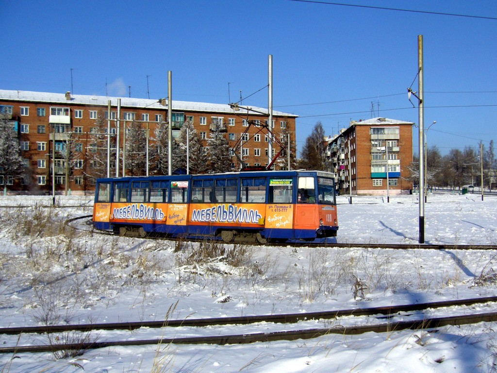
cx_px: 248
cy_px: 186
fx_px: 503
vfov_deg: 40.7
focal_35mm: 35
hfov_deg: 52.6
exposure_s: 1/640
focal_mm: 5.8
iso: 80
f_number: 5.6
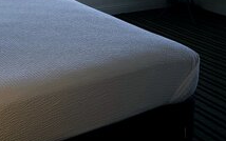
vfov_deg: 17.3
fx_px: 450
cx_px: 78
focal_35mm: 73
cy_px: -15
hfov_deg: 28.0
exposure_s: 1/60.2
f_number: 1.7
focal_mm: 6.3
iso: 32
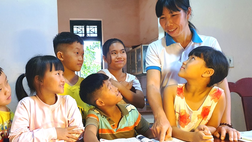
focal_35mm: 35
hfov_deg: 56.1
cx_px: 98
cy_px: 84
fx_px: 234
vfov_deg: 33.6
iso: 320
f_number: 2.4
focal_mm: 4.3
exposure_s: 1/50
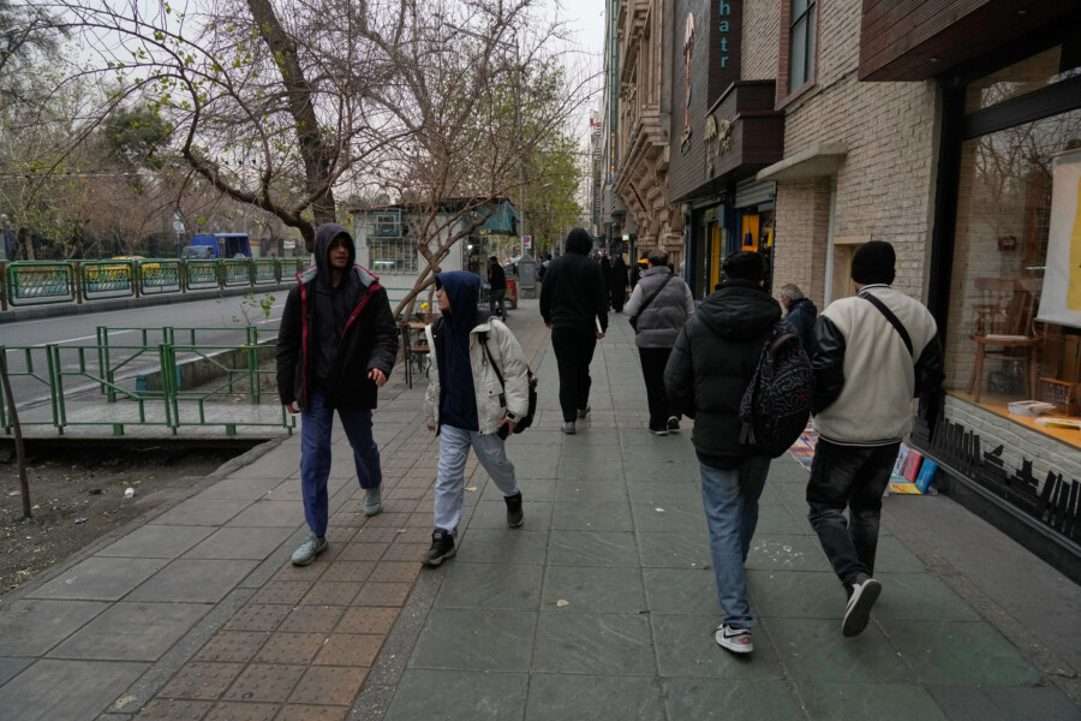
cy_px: 360
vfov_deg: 53.1
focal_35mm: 24
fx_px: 721
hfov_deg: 73.7
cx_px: 540
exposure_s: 1/1250
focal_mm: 24
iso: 2000
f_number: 5.6
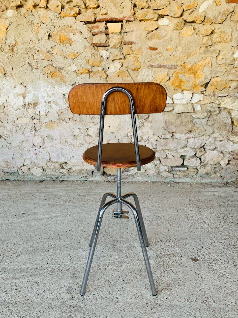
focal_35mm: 26
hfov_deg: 53.1
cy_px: 159
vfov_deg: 67.3
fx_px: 238
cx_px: 119
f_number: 1.8
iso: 80
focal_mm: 4.25
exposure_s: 1/121
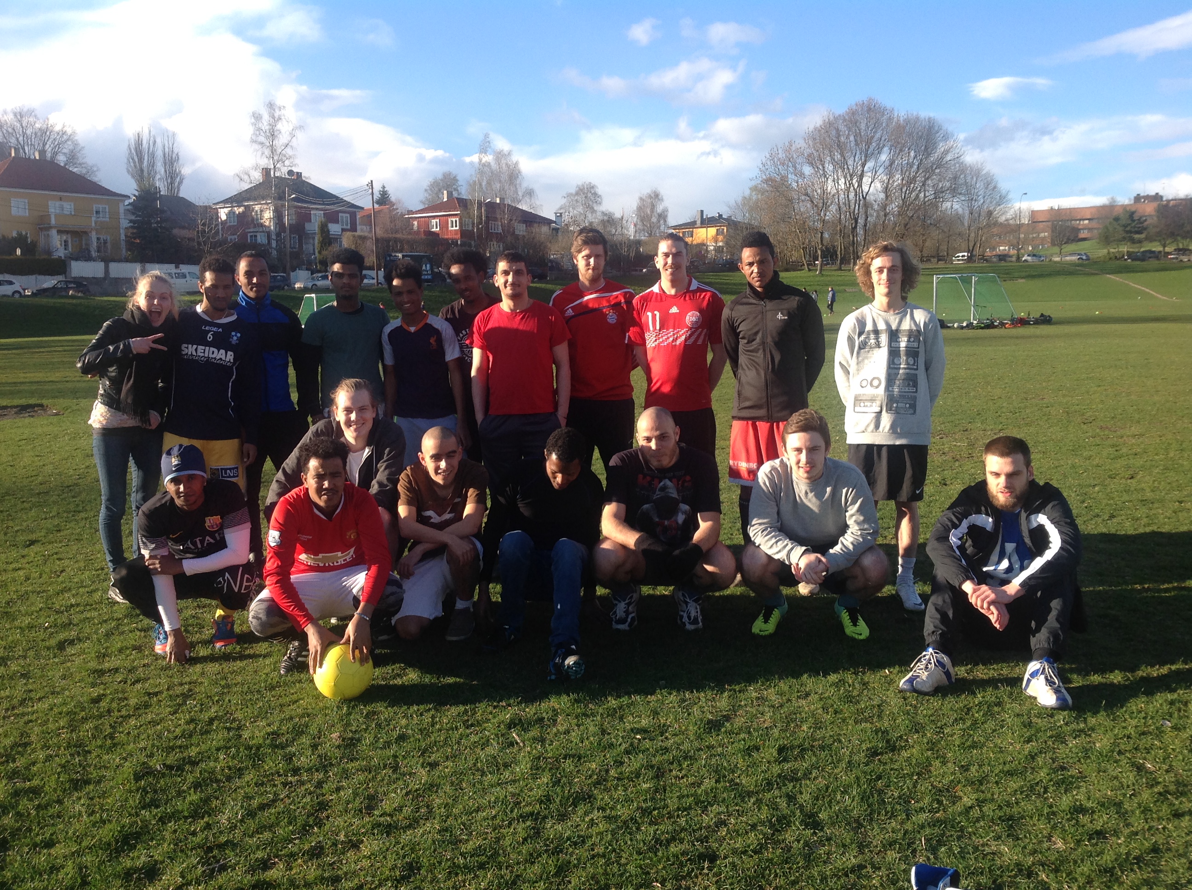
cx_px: 596
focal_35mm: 35
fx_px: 1203
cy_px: 445
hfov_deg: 52.7
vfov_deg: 40.6
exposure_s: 1/703
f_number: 2.4
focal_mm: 4.28
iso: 50
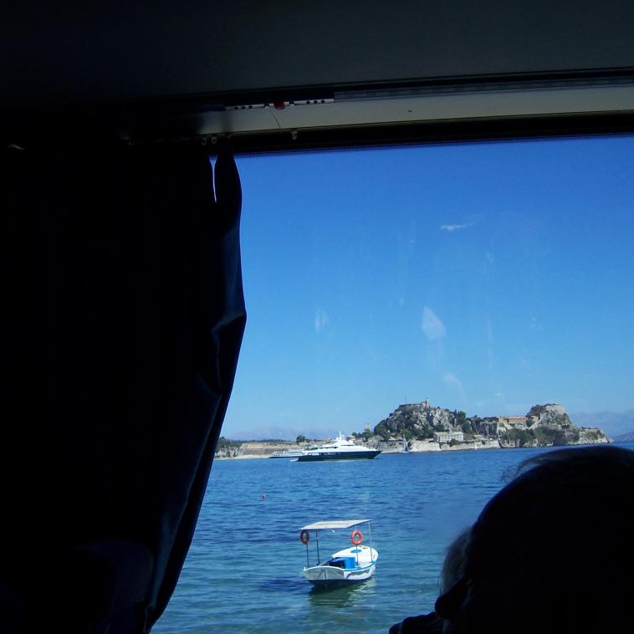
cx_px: 302
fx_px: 891
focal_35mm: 43
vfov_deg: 39.2
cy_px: 320
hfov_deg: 39.2
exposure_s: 1/350
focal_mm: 6
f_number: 3
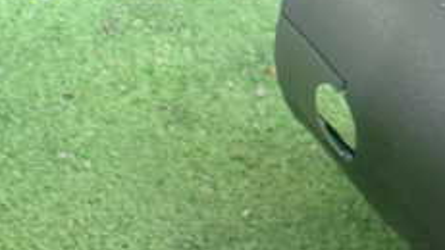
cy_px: 83
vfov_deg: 14.2
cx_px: 545
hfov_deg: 22.8
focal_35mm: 85
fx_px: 1003
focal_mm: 5.4
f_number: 2.3
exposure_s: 1/50
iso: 800
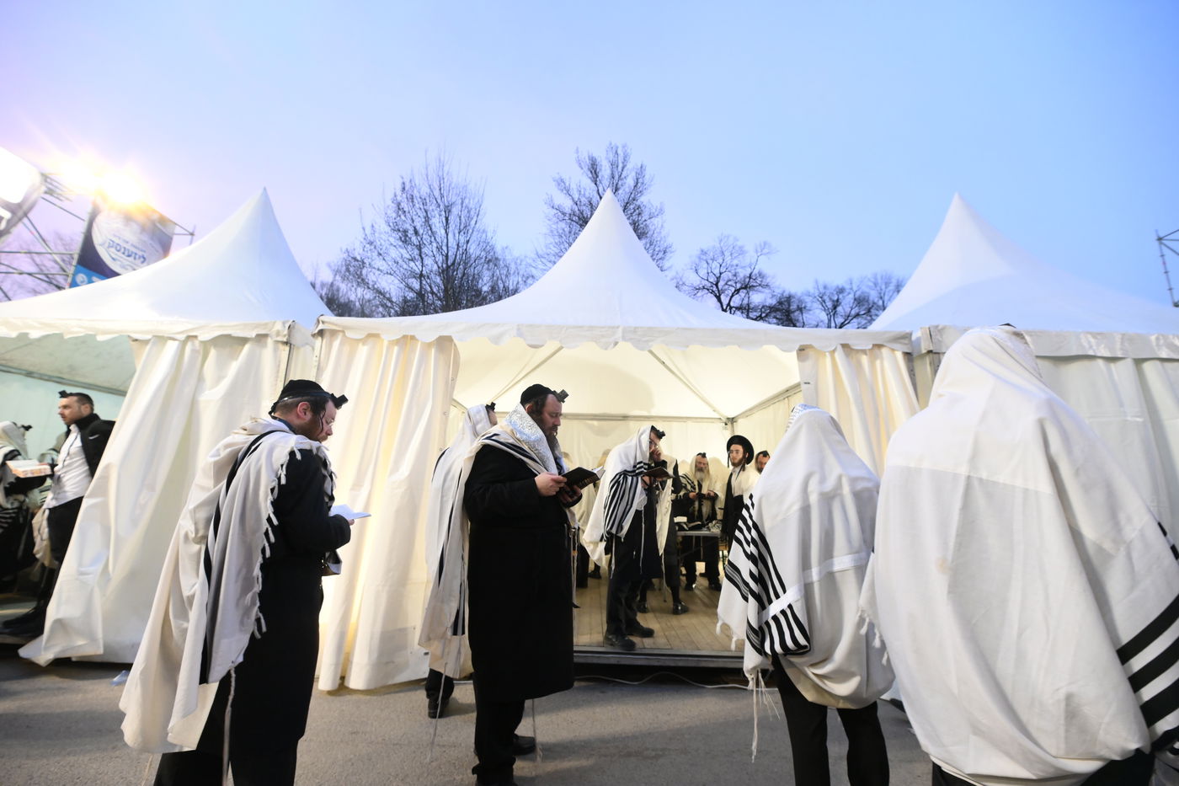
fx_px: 458
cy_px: 393
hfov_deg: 104.3
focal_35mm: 14
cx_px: 590
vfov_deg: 81.2
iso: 3200
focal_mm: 14
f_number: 4
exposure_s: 1/125
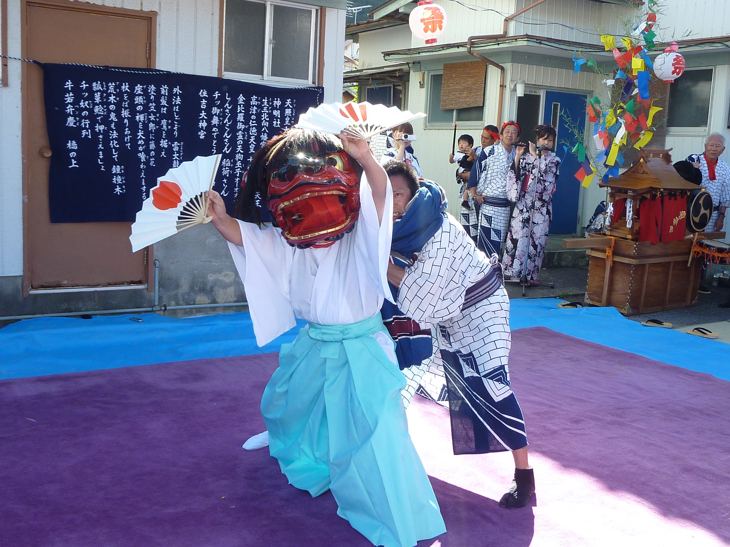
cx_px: 365
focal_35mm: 36
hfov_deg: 51.4
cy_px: 274
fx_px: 759
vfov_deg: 39.7
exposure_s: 1/200
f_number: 4
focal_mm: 4.1
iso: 100
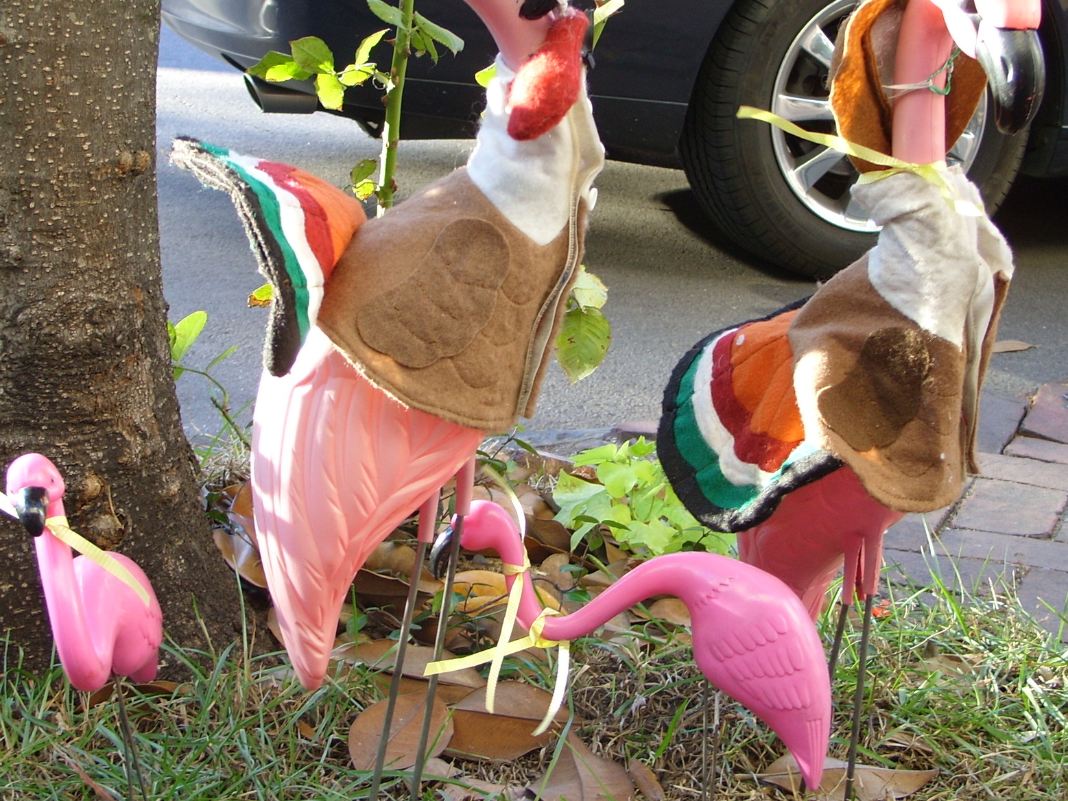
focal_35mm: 61
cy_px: 285
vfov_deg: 23.9
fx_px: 1882
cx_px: 523
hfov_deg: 31.7
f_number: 2.8
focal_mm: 7.8
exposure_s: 1/57
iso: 50
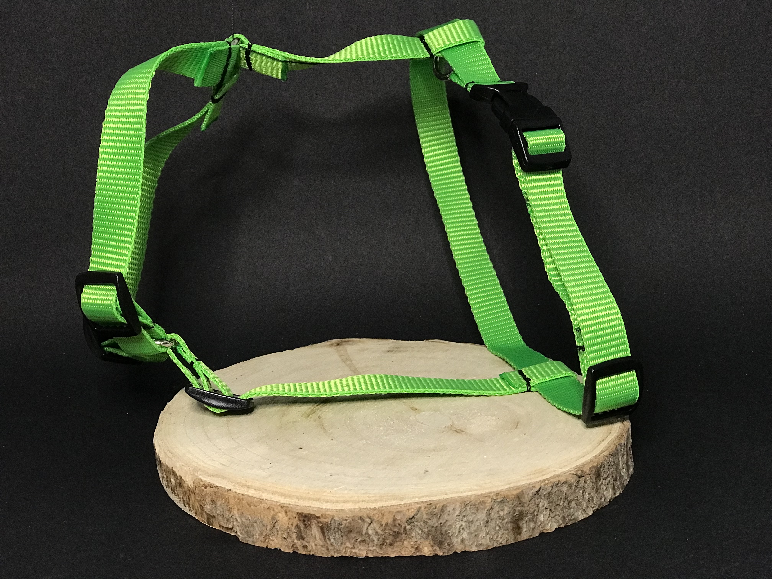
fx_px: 1271
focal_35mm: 57
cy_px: 290
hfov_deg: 33.8
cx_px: 386
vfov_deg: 25.7
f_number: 2.8
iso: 160
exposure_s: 1/50
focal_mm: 6.6
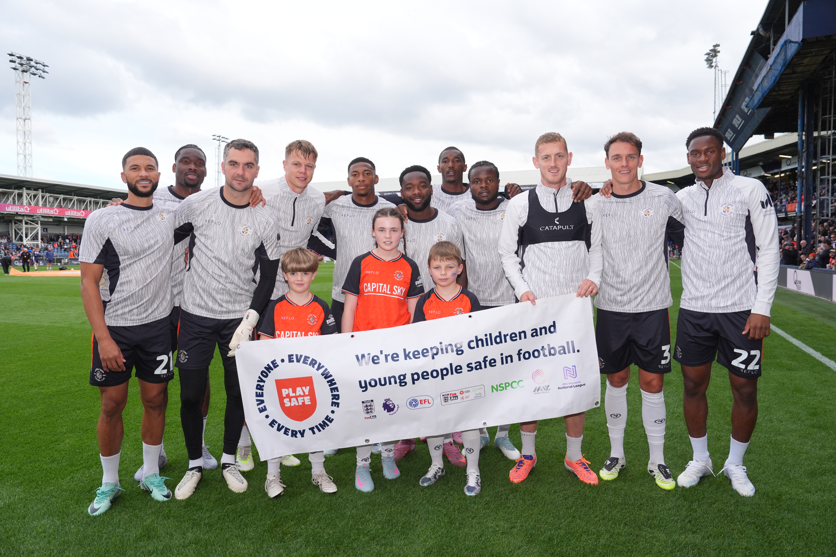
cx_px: 418
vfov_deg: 53.1
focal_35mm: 24
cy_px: 278
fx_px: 557
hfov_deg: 73.7
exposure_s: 1/1250
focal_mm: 24
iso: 640
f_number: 5
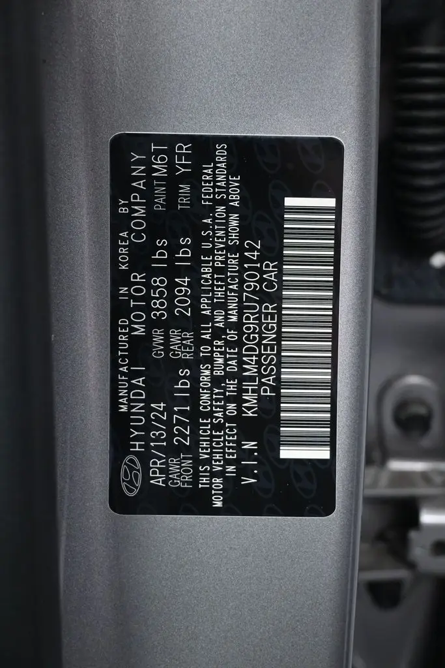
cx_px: 222
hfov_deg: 30.9
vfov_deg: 45.0
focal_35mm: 44
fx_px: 806
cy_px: 334
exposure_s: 1/125
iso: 2200
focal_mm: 29
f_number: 4.8
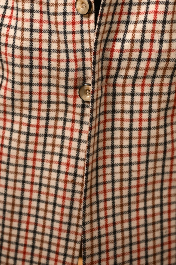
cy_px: 50
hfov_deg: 16.1
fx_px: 624
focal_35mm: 85
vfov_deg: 23.5
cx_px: 84
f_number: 2.2
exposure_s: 1/1000
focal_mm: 50
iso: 160
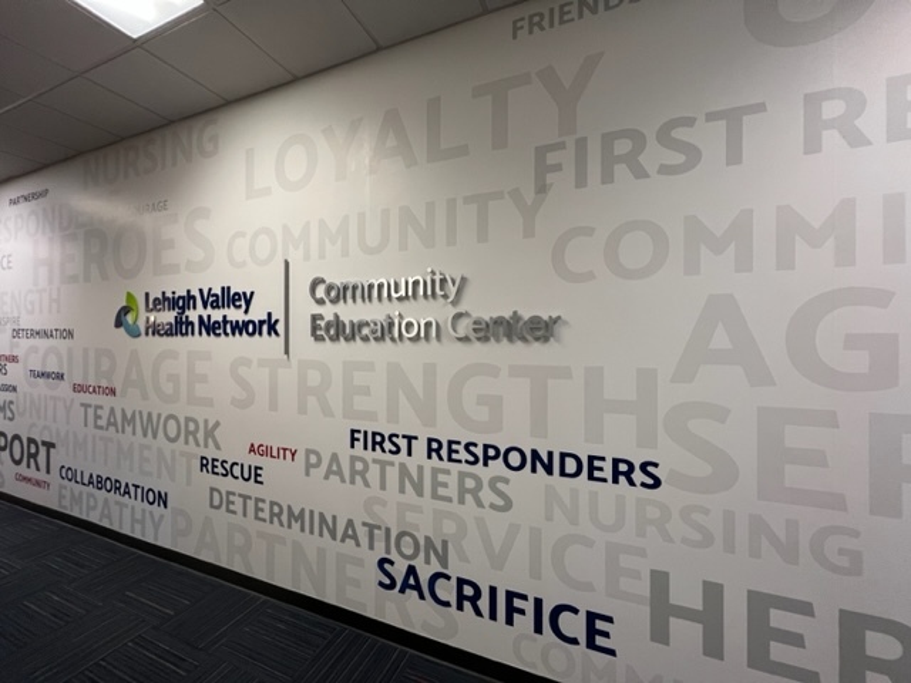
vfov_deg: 89.9
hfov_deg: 106.2
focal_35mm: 13
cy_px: 342
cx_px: 456
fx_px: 342
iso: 200
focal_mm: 1.57
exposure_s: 1/60
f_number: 1.8
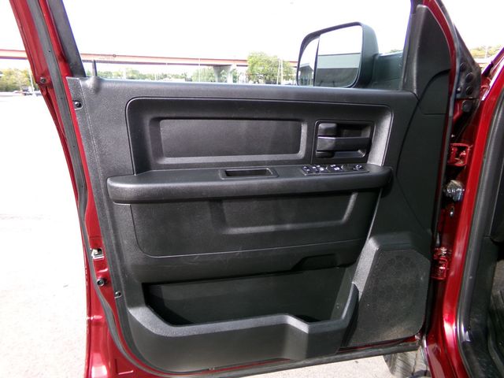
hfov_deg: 71.6
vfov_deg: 56.8
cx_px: 252
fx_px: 349
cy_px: 189
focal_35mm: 24
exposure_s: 1/100
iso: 100
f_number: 3.7
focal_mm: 4.3
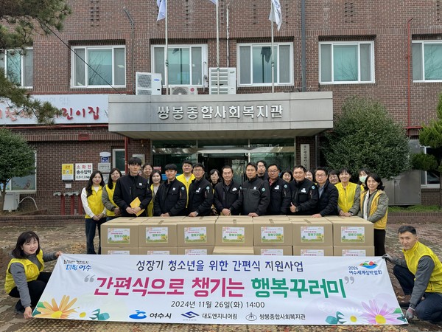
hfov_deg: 71.6
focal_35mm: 24
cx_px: 221
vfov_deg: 56.8
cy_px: 166
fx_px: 306
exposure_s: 1/1059
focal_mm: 6.76
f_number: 1.78
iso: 80
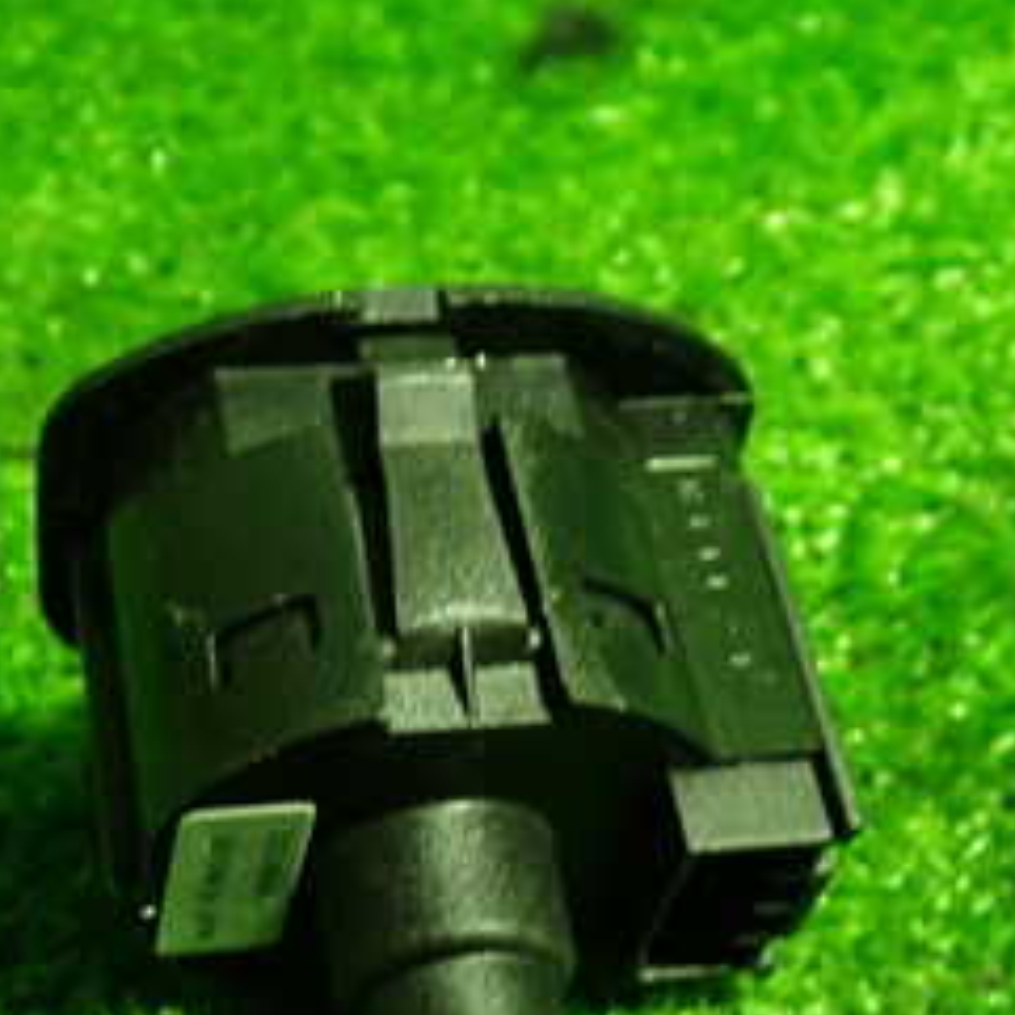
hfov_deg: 26.1
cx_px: 434
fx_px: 2189
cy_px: 800
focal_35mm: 66
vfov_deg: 25.7
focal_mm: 5.4
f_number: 2.3
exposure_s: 1/30
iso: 500
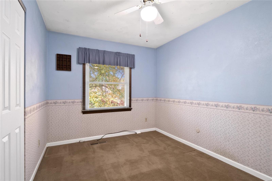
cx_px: 136
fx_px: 121
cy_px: 90
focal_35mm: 16
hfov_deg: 96.7
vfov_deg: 73.7
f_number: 8
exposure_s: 1/2.5
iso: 400
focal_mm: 8
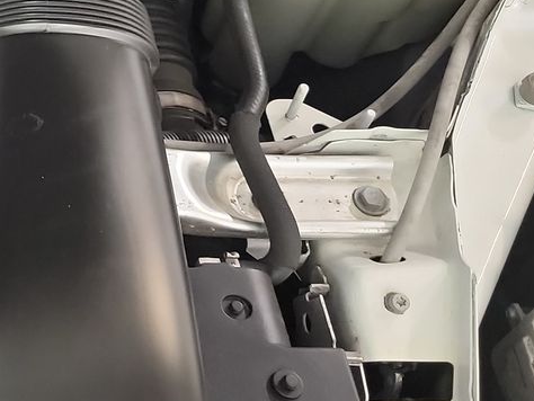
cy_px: -32
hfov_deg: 19.9
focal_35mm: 81
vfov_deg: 17.6
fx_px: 1250
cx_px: -324
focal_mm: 6.7
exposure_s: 1/14
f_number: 1.8
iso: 878
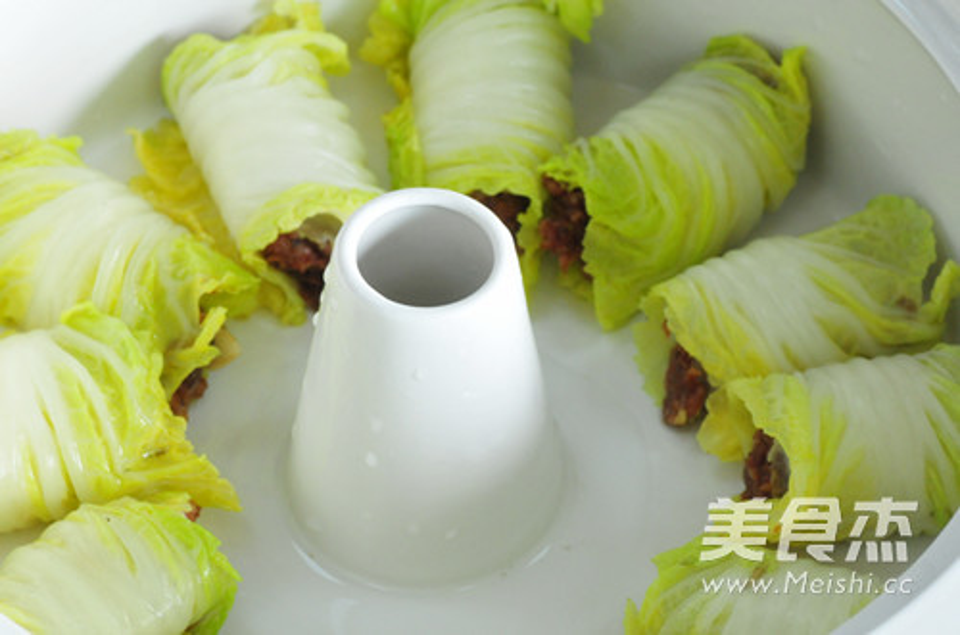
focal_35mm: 135
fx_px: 3592
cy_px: 318
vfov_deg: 10.1
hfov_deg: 15.2
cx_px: 480
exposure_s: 1/50
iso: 1250
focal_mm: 90
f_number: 14
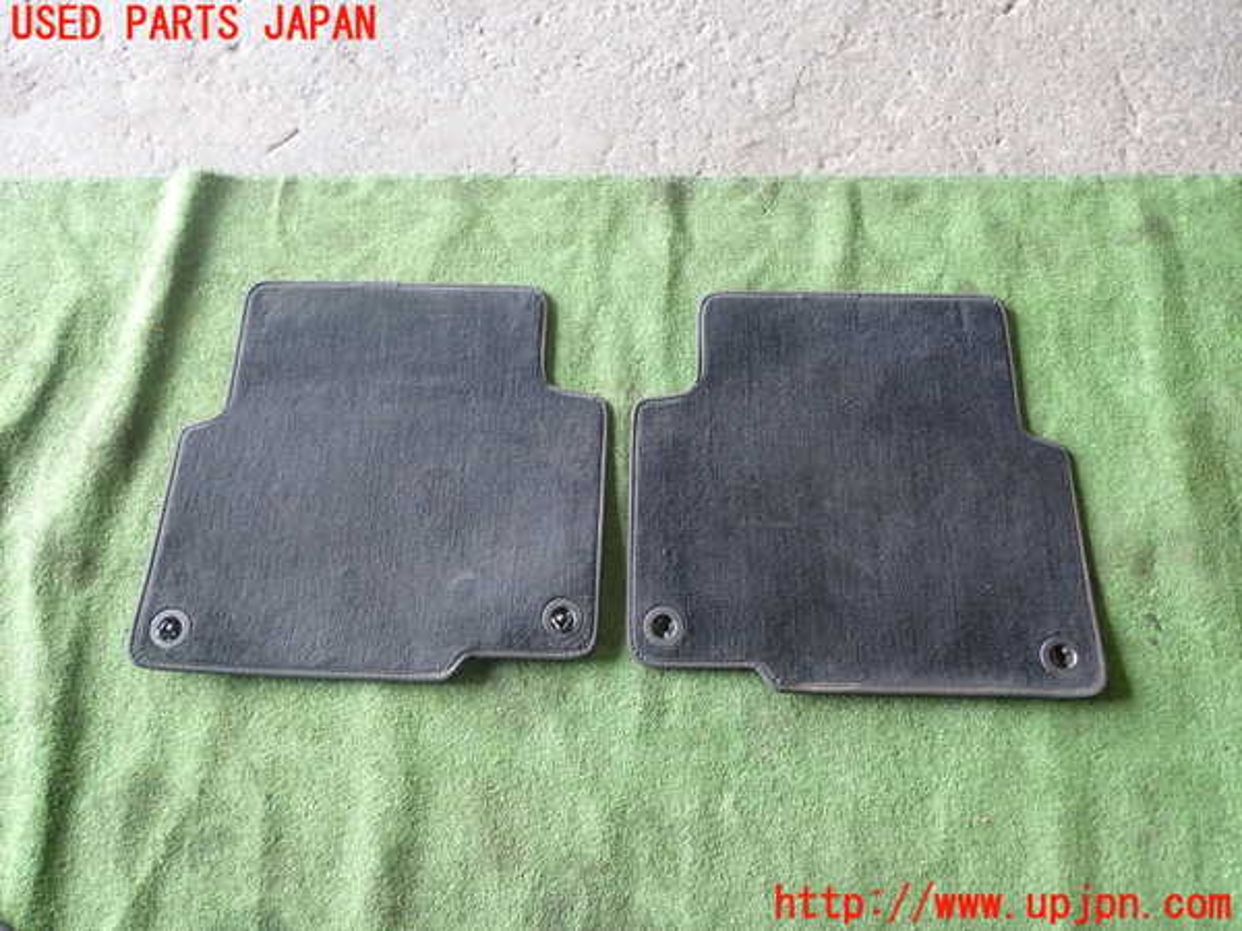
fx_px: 1005
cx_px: 621
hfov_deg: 63.4
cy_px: 466
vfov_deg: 49.7
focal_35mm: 28
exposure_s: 1/50
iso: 200
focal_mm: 5.05
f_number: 2.2
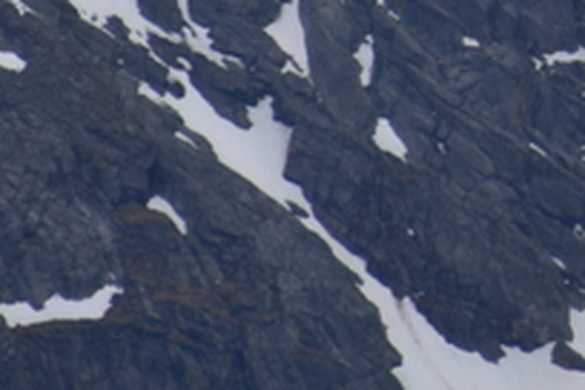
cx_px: 1047
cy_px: -628
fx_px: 30531
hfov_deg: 1.1
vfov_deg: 0.7
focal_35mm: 1879
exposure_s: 1/640
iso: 100
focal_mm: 300
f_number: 7.1
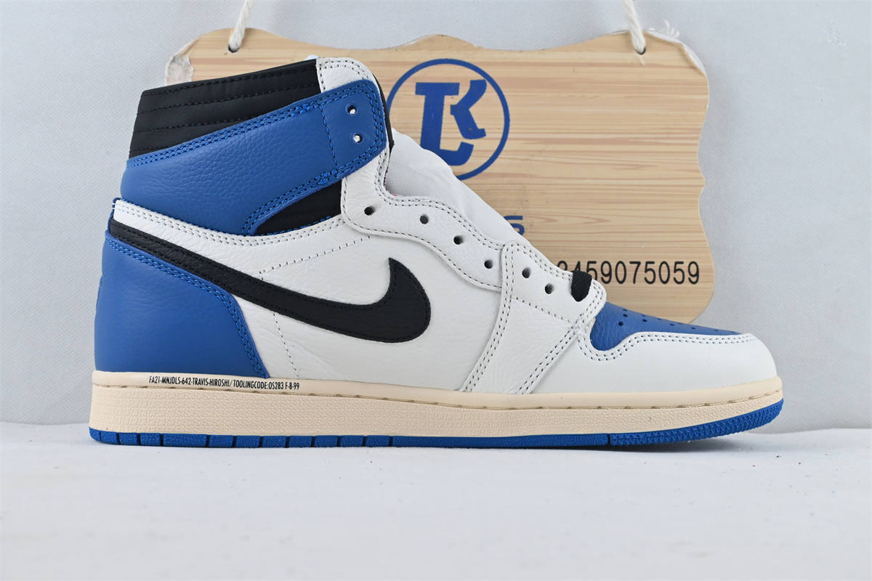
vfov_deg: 28.5
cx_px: 436
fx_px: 1144
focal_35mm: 47
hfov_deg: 41.7
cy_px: 290
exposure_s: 1/125
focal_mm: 31.5
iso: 1000
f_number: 10
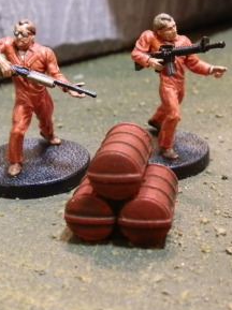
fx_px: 466
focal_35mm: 52
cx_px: 127
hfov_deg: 28.0
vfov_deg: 36.8
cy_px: 142
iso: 400
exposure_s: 1/40
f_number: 3.1
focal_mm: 5
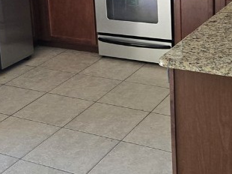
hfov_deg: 25.7
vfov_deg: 19.0
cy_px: 14
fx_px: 509
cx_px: 103
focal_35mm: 76
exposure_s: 1/180
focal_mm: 5.4
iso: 160
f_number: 1.8
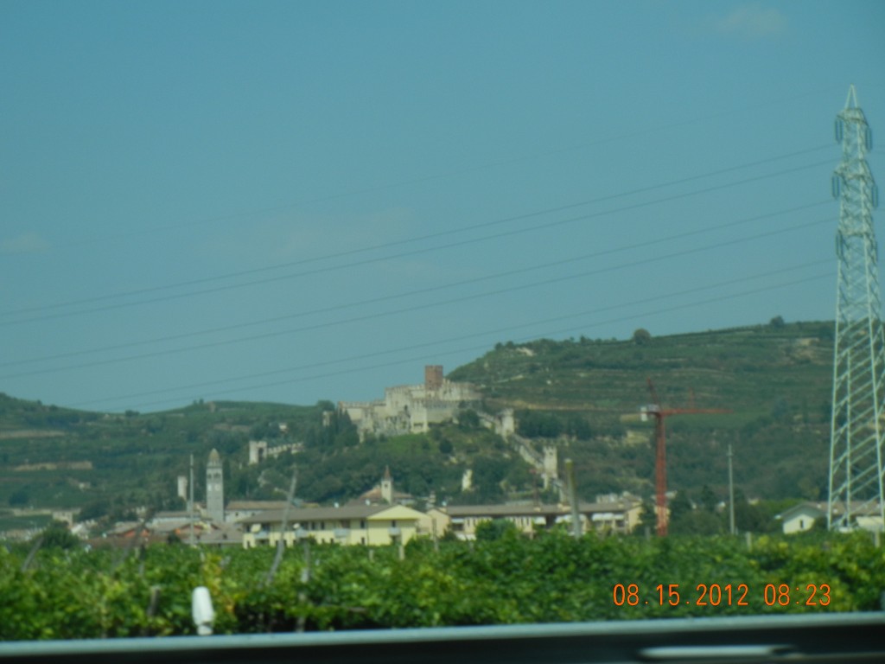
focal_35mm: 133
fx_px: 3400
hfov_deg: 14.8
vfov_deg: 11.1
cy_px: 332
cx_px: 442
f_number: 4.6
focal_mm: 24
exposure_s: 1/1100
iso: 160
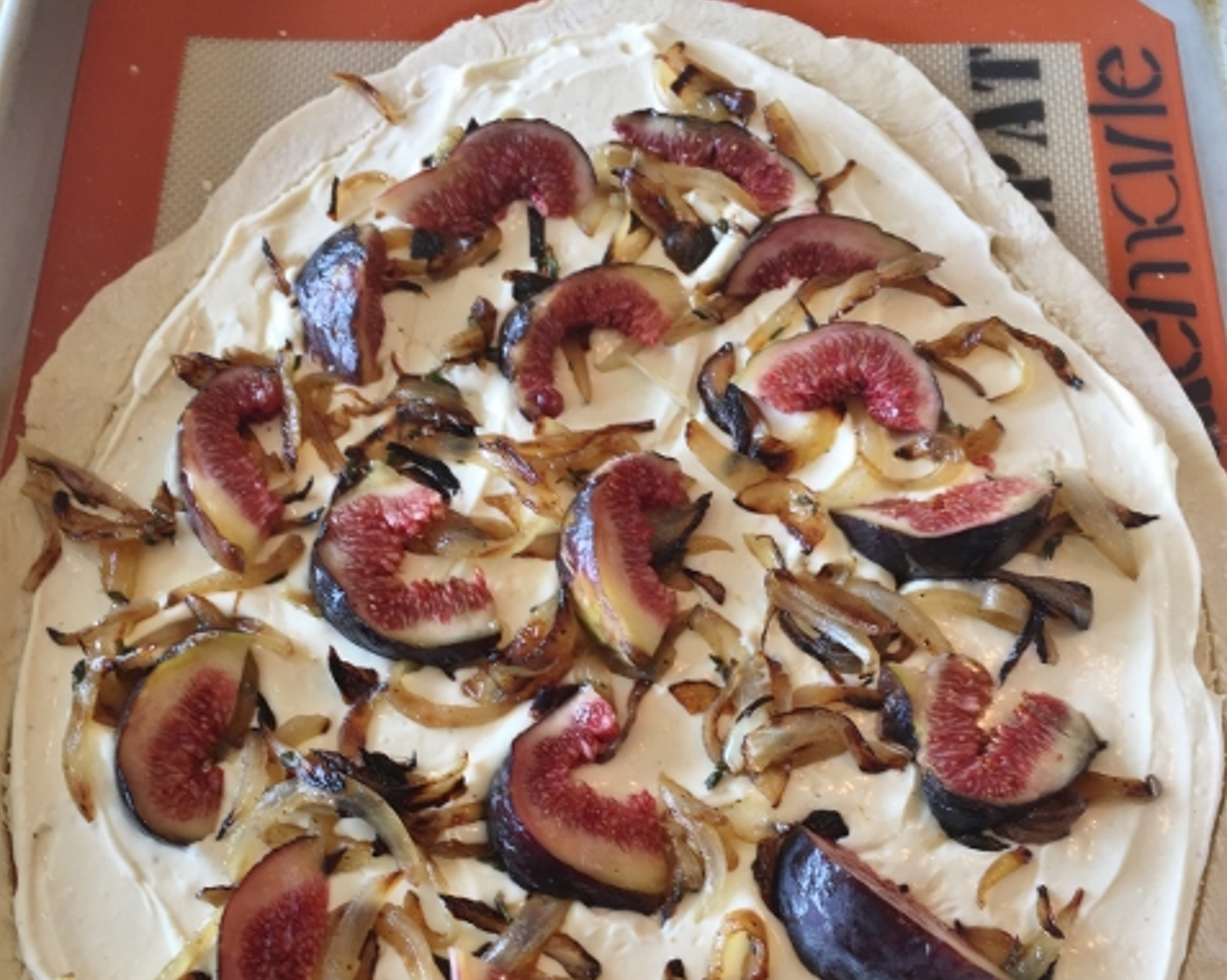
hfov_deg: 48.0
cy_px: 671
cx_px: 615
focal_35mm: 38
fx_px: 1379
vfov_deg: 38.6
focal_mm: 4.15
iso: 40
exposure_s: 1/60
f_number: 2.2
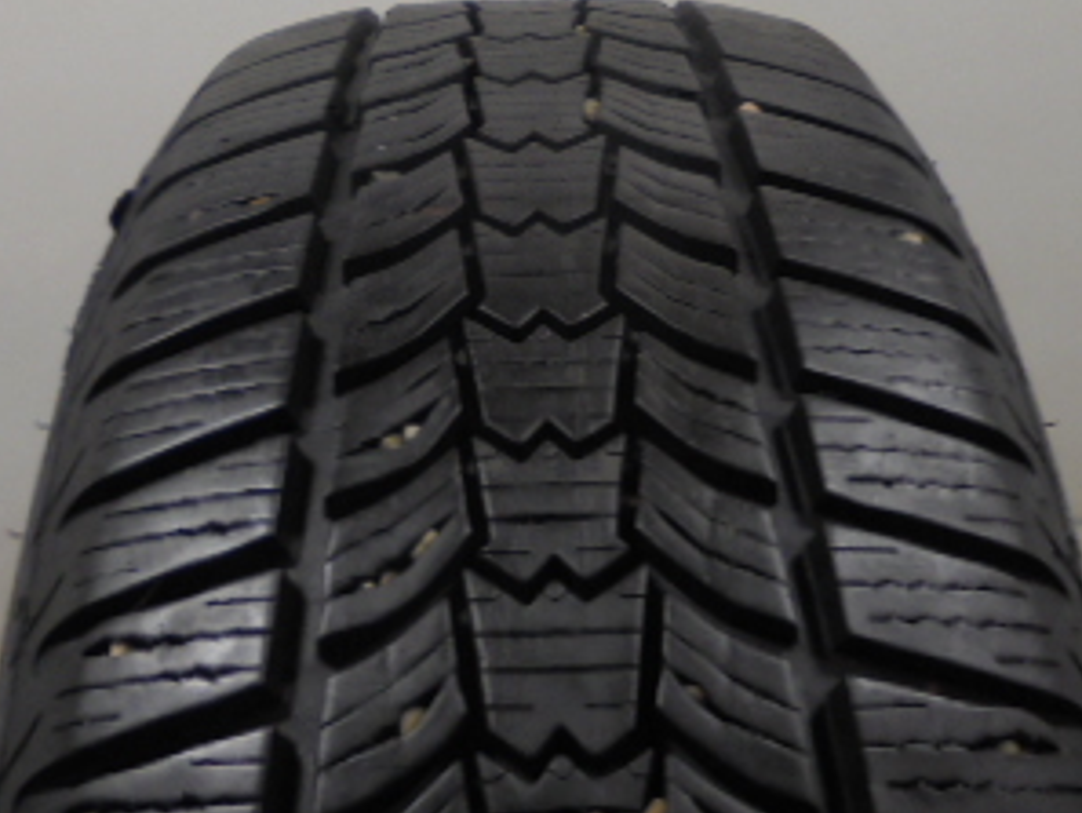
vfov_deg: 25.0
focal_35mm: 56
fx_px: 1751
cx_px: 521
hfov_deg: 34.3
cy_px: 22
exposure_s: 1/30
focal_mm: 4.6
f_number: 3.5
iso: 100
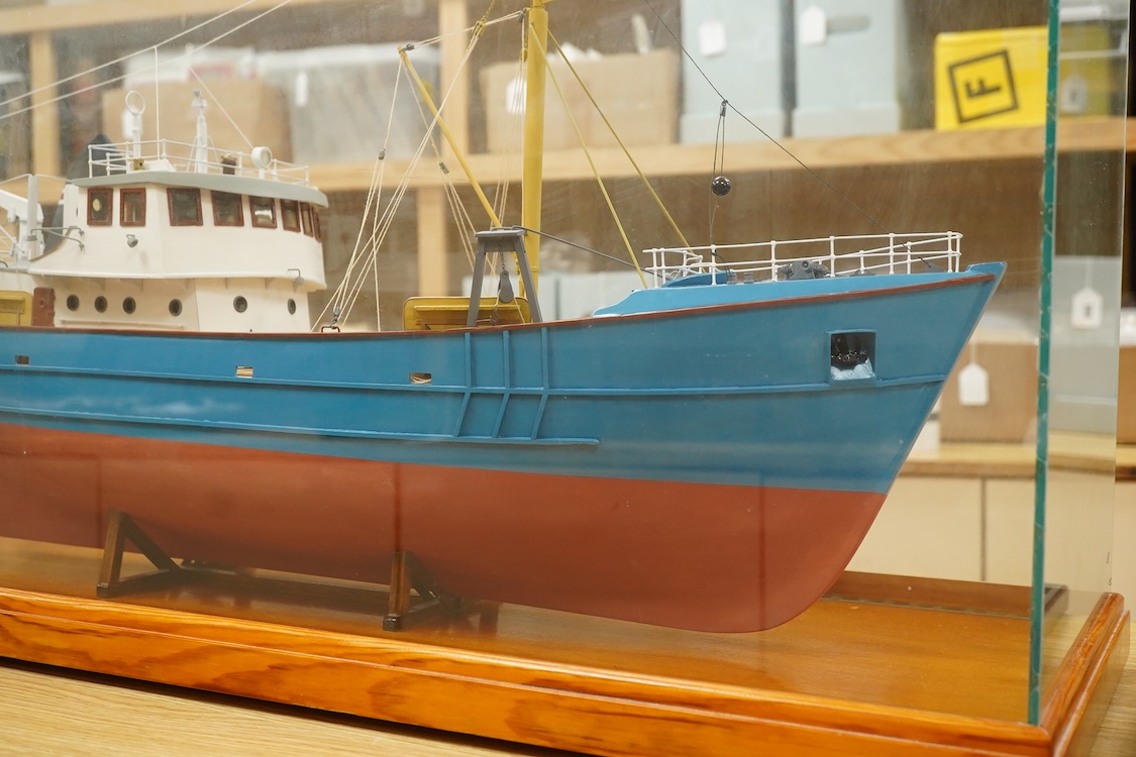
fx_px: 1420
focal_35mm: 45
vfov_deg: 29.9
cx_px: 568
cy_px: 378
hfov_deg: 43.6
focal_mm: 30
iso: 2000
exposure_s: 1/125
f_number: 8
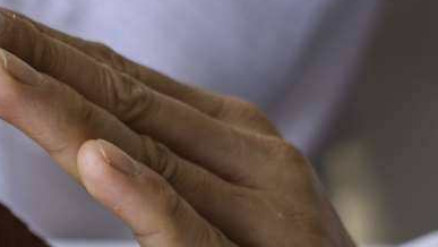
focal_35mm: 219
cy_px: 533
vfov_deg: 5.4
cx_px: -84
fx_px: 2544
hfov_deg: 9.7
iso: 125
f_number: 3.2
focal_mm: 50
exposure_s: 1/160
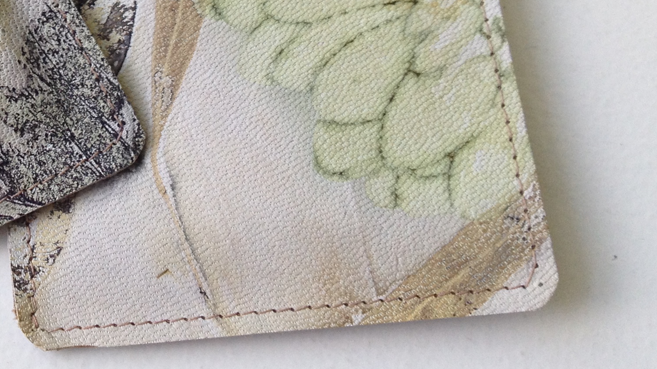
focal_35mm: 83
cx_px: -32
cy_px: -114
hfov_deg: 24.2
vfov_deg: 14.0
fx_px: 1446
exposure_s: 1/40
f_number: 2.4
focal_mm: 4.28
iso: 50
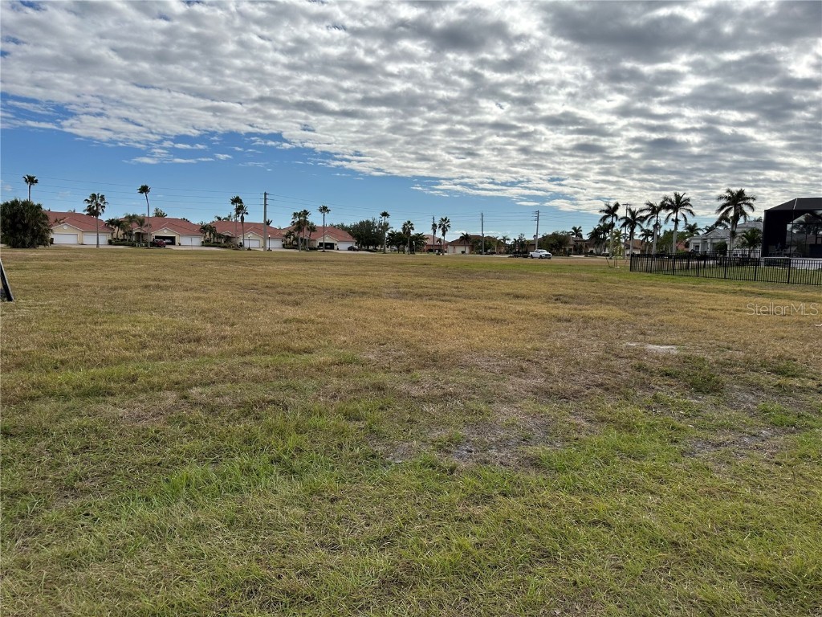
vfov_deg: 56.8
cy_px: 308
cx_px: 411
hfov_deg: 71.6
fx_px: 570
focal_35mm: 24
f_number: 1.78
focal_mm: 6.86
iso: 80
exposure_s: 1/9709
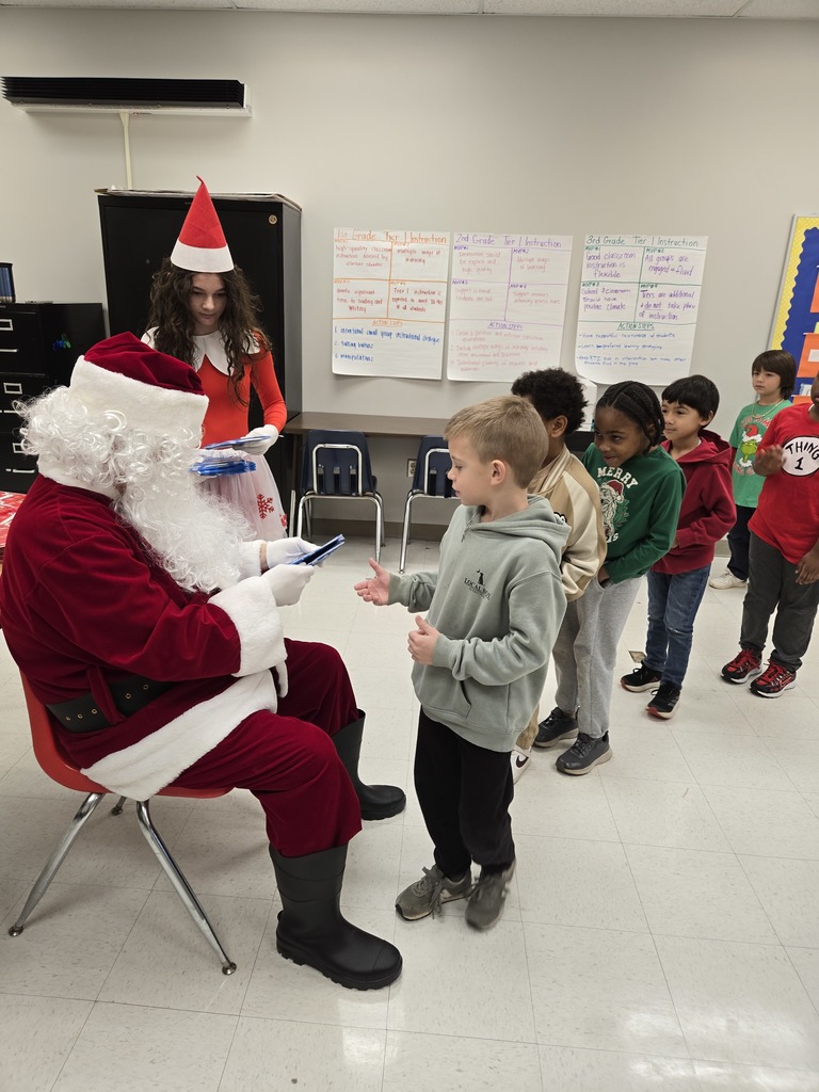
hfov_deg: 58.9
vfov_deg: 73.9
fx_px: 726
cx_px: 410
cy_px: 546
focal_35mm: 23
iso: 64
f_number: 1.8
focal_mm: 5.4
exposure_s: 1/60
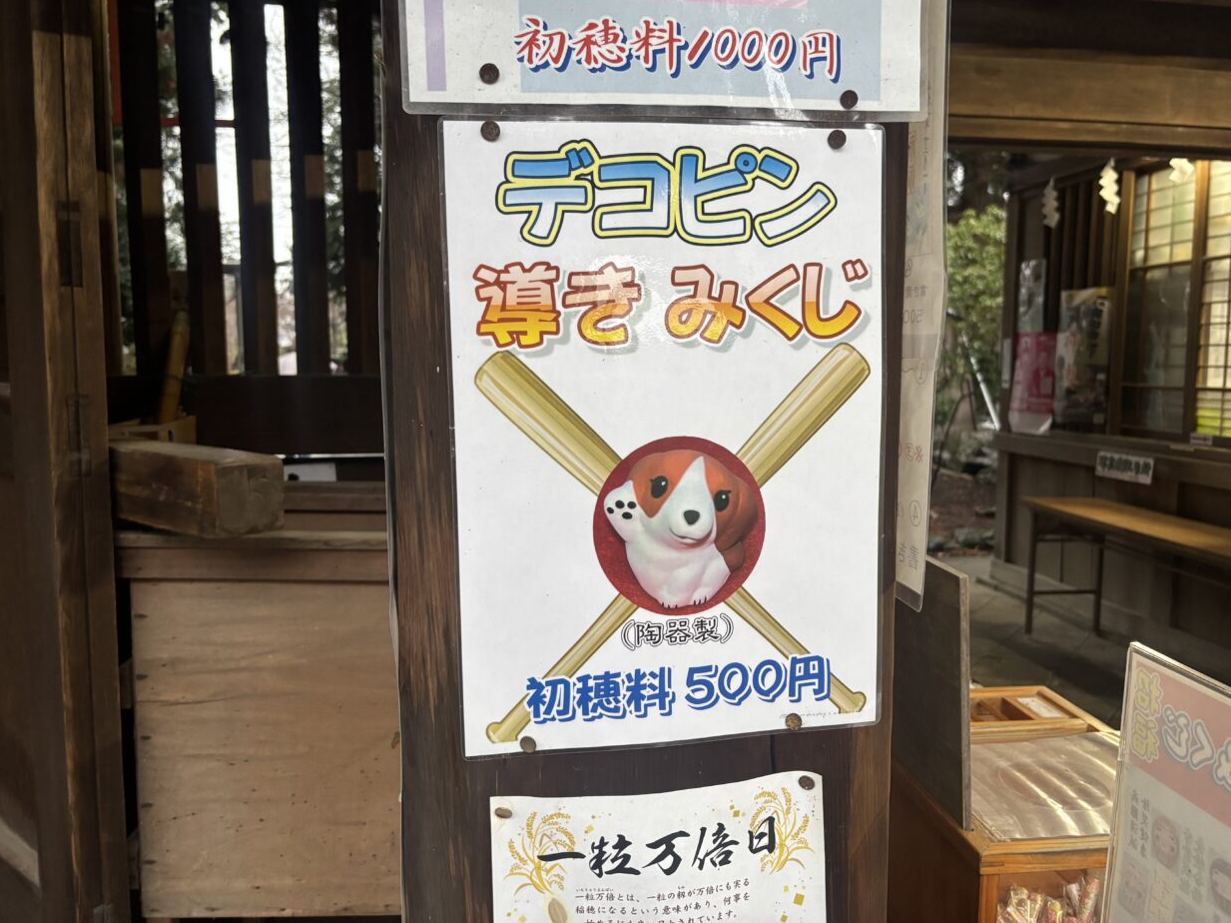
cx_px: 638
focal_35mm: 27
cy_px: 445
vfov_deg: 51.3
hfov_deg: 65.3
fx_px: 960
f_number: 1.6
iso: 250
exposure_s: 1/60
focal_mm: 5.96
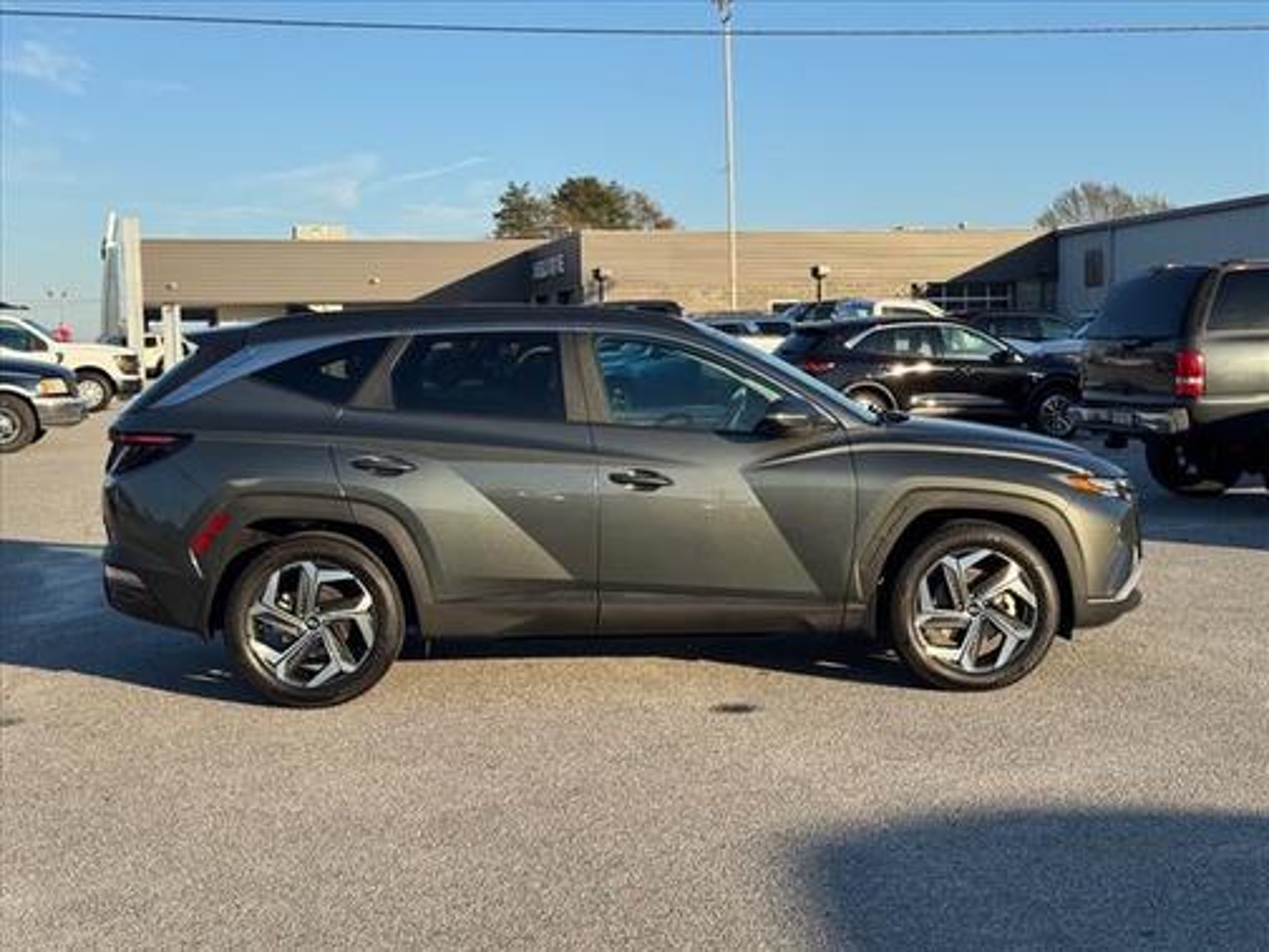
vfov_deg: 30.3
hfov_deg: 39.7
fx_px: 1760
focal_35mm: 48
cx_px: 634
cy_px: 476
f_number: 1.78
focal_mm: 6.76
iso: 64
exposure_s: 1/2513
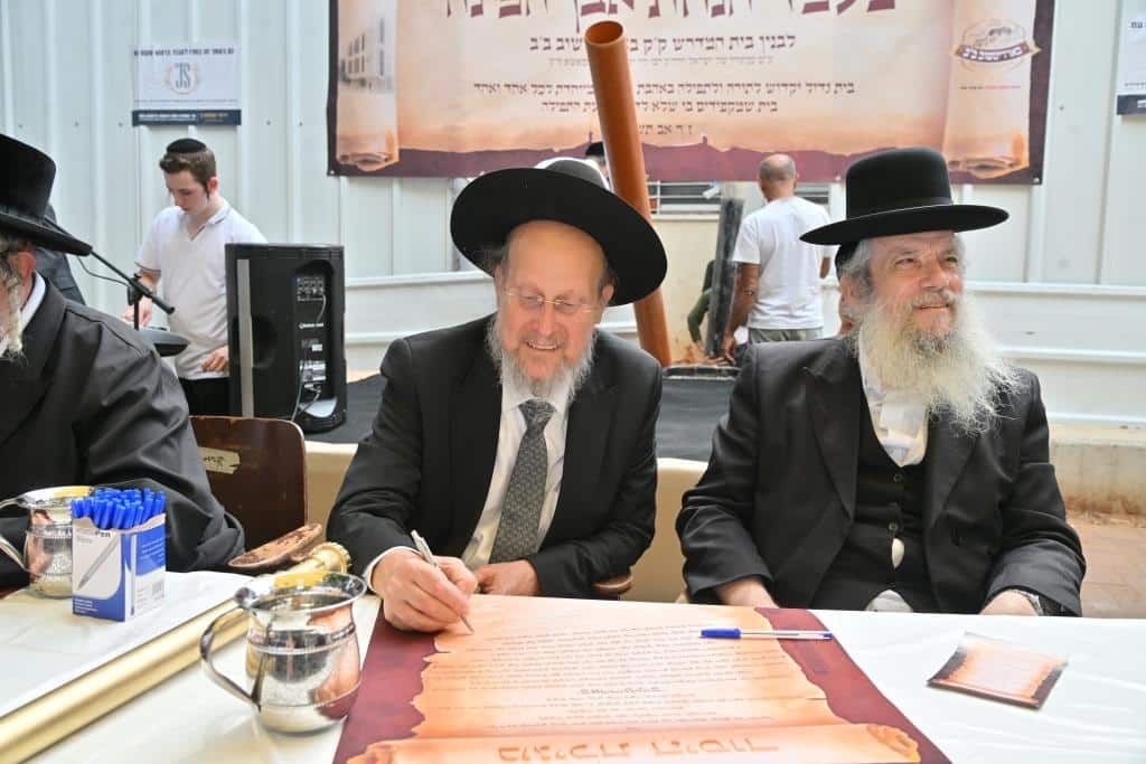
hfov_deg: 60.3
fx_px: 987
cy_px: 382
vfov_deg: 42.3
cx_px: 573
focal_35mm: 31
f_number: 6.3
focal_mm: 31
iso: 100
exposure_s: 1/200
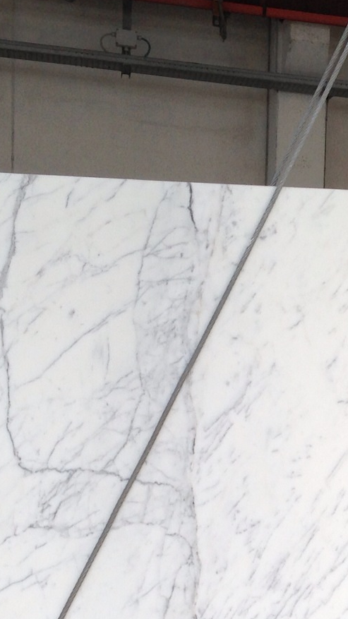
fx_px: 1379
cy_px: 500
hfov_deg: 14.0
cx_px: 400
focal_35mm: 84
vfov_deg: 24.9
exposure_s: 1/274
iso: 50
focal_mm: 4.13
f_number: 2.4
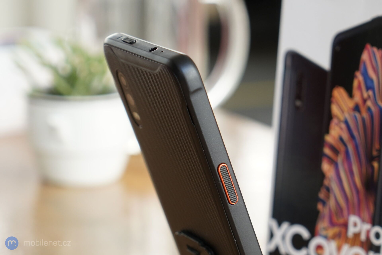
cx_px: 191
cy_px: 128
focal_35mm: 70
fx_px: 743
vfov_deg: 19.5
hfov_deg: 28.8
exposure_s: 1/160
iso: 640
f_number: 5
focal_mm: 70
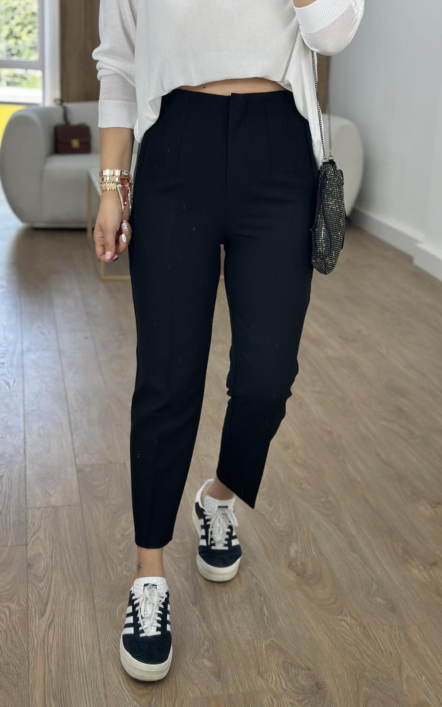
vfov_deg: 39.6
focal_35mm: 51
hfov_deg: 25.4
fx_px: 983
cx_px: 213
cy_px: 354
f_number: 1.78
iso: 80
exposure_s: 1/230
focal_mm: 6.86
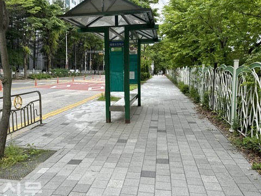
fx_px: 226
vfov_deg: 46.8
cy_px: 90
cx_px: 115
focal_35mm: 30
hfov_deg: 59.8
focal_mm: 6.76
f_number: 1.78
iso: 80
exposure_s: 1/1010
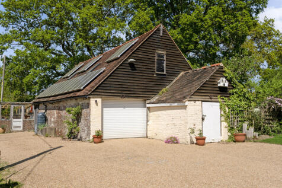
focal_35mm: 31
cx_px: 141
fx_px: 243
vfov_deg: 42.3
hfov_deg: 60.3
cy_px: 94
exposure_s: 1/400
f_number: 11
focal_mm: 31
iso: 160
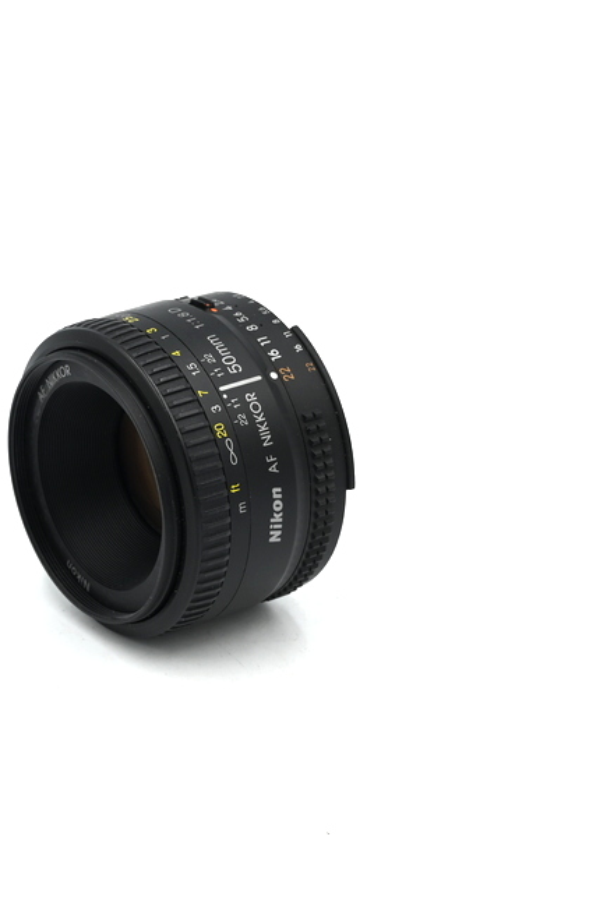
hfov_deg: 12.8
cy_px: 461
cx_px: 63
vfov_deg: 19.3
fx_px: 2712
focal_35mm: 106
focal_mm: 70
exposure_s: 1/50
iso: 200
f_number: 14
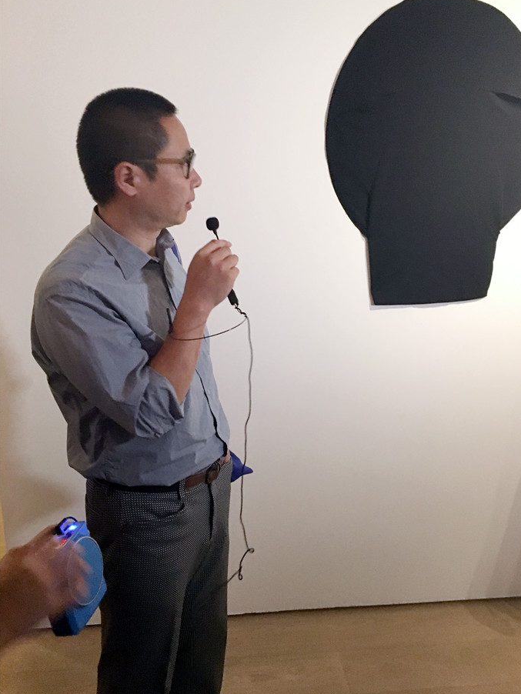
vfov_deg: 59.9
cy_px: 341
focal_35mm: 30
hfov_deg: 46.8
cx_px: 267
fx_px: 602
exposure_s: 1/17
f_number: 2.2
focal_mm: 4.15
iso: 500
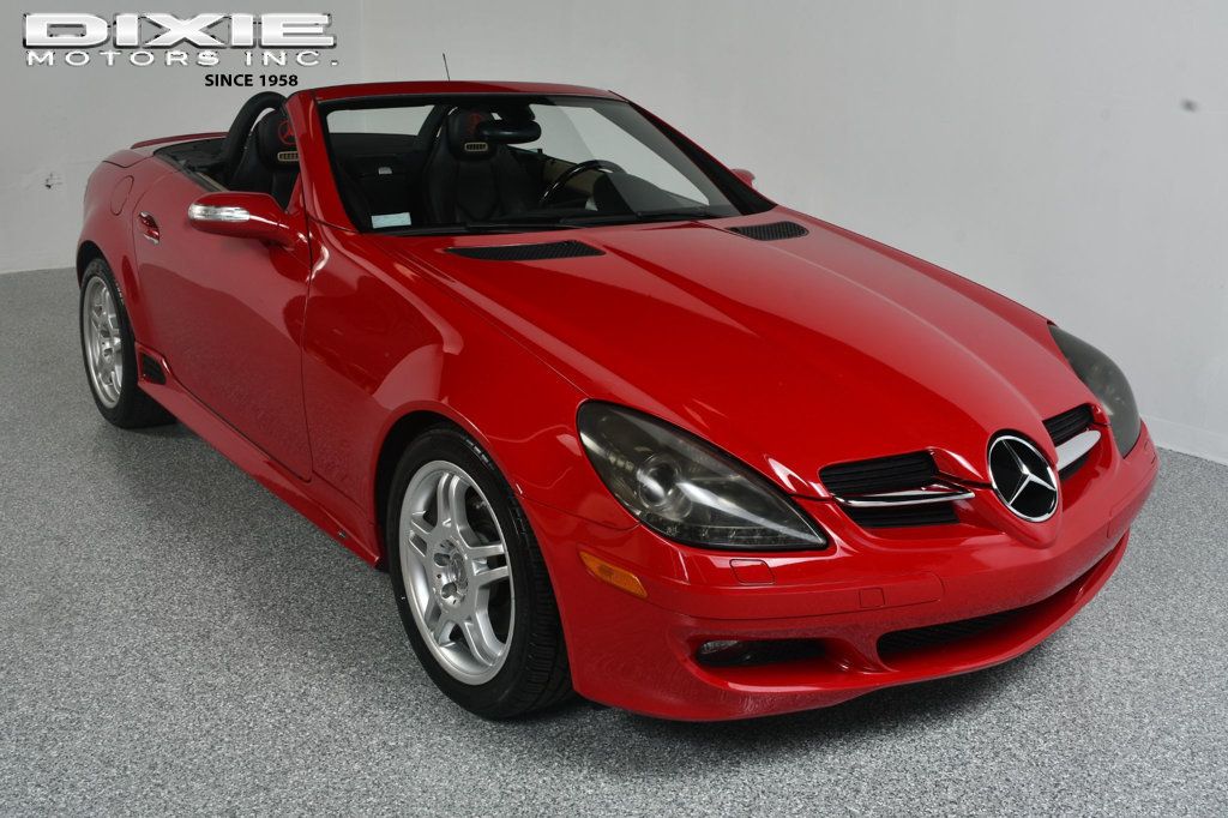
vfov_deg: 36.8
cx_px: 614
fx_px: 1228
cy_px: 409
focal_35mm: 36
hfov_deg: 53.1
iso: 100
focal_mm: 24
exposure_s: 1/160
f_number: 13
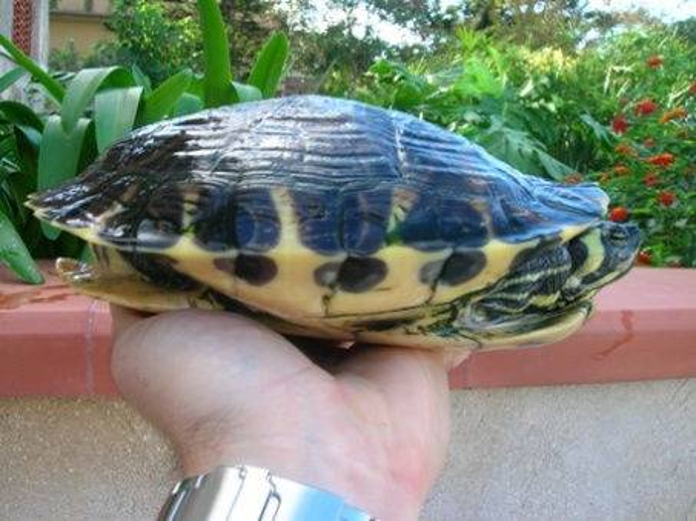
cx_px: 348
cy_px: 260
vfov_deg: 41.7
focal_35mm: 34
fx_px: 683
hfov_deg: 54.0
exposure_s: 1/40
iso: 50
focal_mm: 5.7
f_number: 4.9
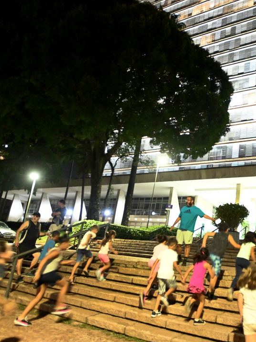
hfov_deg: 47.3
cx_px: 200
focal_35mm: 28
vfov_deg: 63.4
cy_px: 178
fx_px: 276
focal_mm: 17
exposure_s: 1/30
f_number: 2.8
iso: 3200
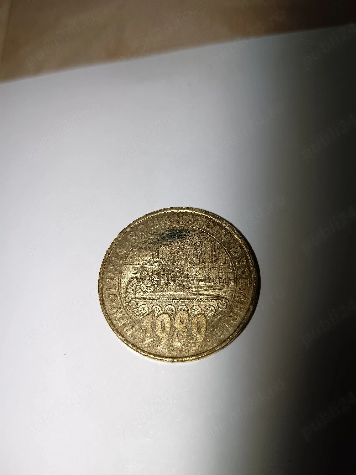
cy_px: 238
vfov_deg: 65.3
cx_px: 178
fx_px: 370
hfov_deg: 51.4
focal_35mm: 27
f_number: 1.9
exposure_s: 1/101
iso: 351
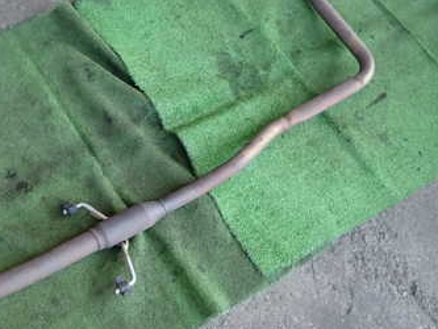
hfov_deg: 40.3
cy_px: 200
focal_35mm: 45
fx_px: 570
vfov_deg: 32.1
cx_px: 87
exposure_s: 1/125
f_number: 2
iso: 125
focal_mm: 4.5
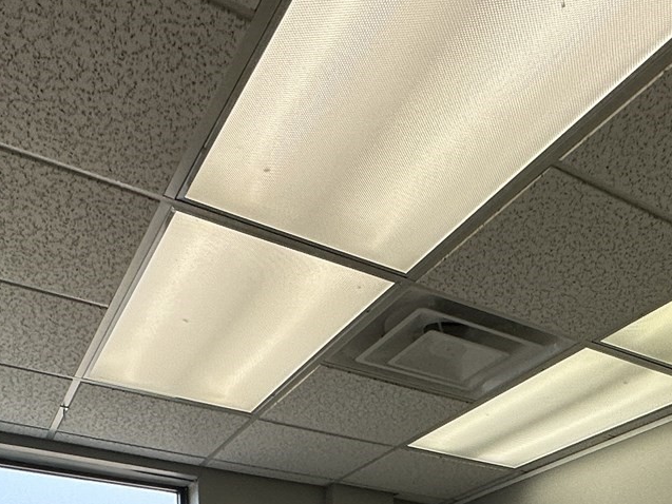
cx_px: 512
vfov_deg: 24.0
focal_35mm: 45
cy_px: 790
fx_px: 874
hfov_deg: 40.8
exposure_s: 1/195
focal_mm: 2.22
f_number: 2.2
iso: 40
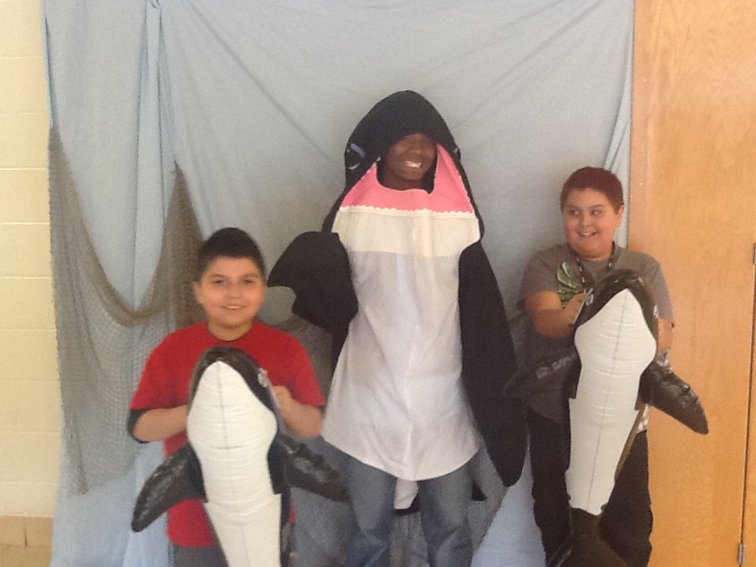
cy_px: 284
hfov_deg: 42.9
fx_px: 961
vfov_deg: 32.9
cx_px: 378
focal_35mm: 44
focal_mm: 2.03
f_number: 2.4
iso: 80
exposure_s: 1/30
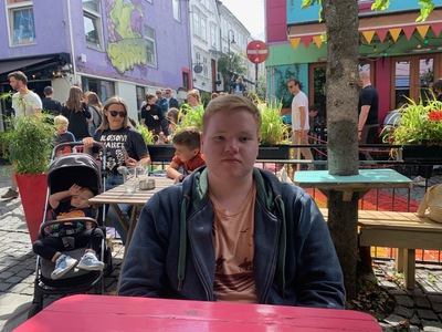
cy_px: 166
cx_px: 221
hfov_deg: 67.3
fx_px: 332
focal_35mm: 26
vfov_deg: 53.1
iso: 25
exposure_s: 1/474
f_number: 1.8
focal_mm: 4.25
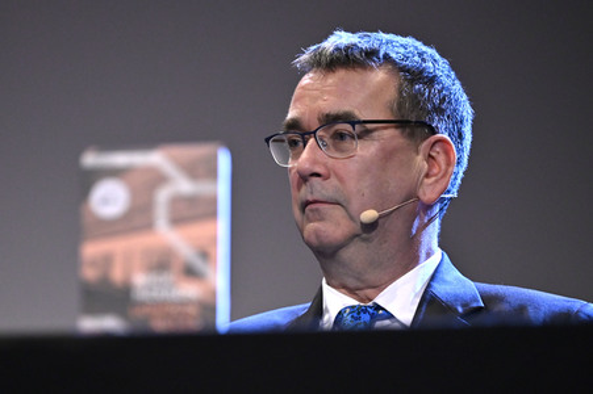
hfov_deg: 10.3
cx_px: 296
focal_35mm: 200
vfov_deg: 6.9
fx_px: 3292
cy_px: 197
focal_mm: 200
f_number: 2.8
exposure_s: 1/320
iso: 2500
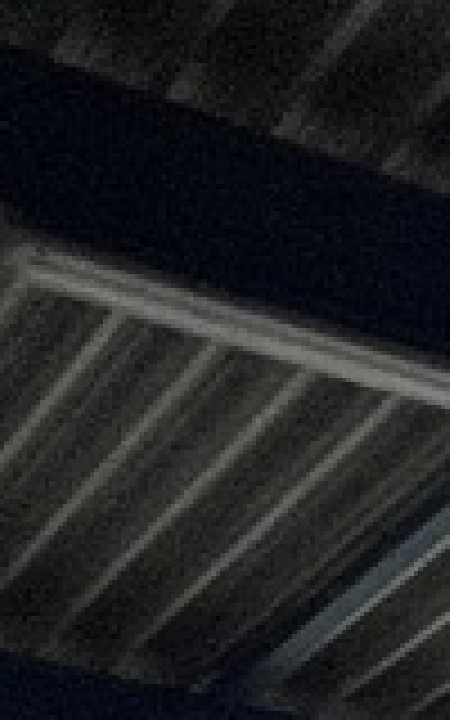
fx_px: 2708
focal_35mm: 138
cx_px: 2106
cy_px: 1912
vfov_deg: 11.5
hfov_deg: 6.4
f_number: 1.8
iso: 80
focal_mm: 1.57
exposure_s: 1/99
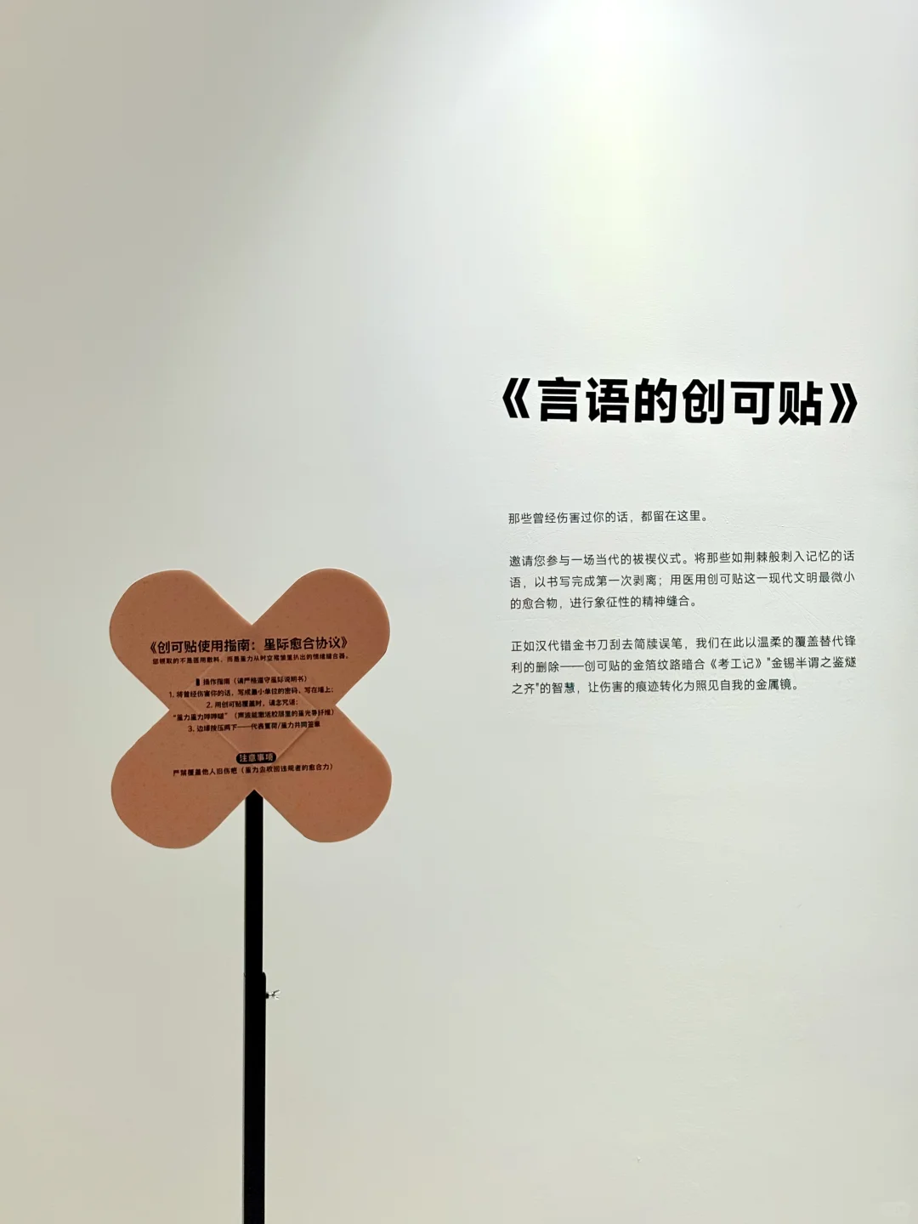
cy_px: 612
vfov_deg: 36.8
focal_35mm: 52
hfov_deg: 28.0
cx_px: 459
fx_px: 1839
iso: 40
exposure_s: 1/100
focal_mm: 5.96
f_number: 1.6
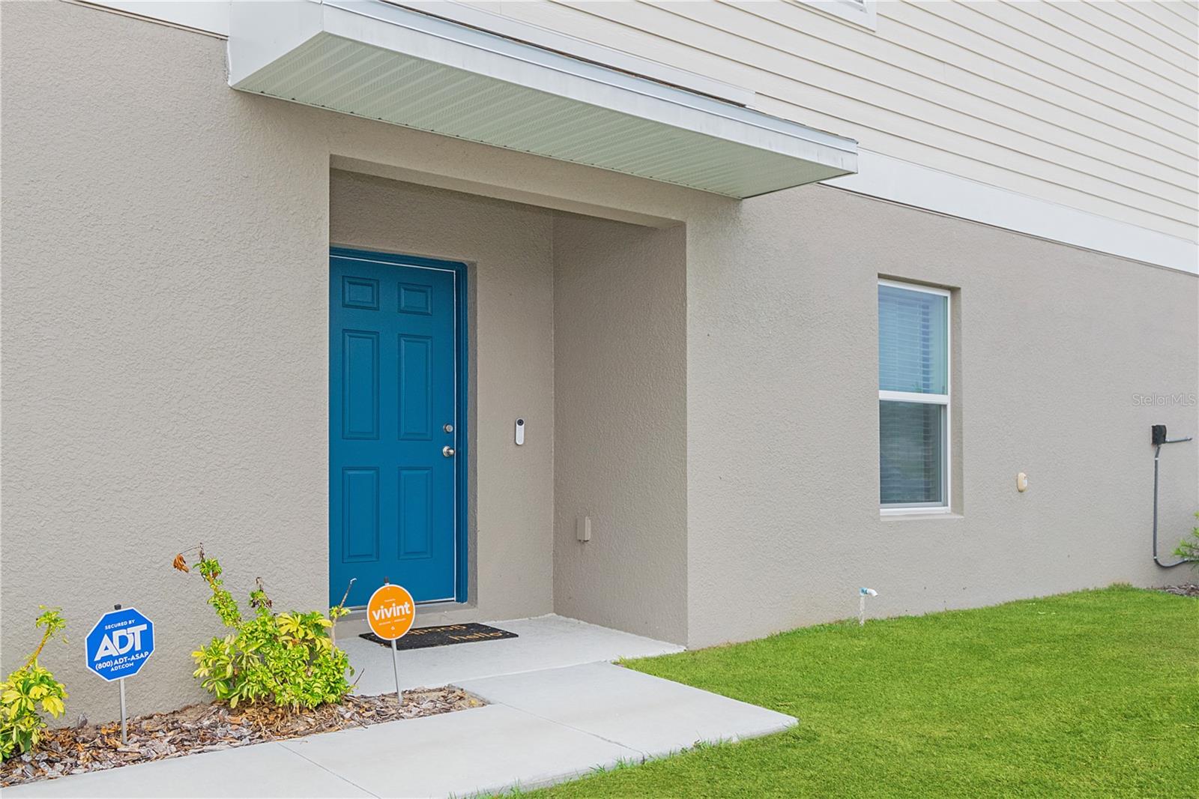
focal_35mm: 33
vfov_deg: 40.0
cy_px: 400
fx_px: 1099
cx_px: 600
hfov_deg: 57.2
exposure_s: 1/320
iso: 400
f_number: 10
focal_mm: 22
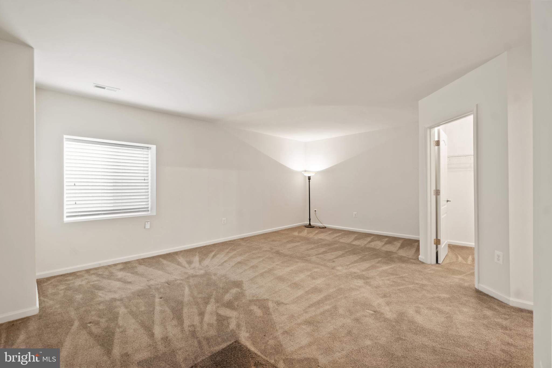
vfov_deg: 77.3
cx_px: 276
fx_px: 230
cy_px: 184
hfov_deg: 100.4
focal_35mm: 15
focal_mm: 10
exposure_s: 5
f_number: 8
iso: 100
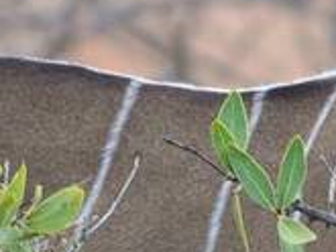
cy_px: 50
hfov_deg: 0.8
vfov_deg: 0.6
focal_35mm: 2439
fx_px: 23691
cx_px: 452
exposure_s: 1/400
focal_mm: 400
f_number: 5.6
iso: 720
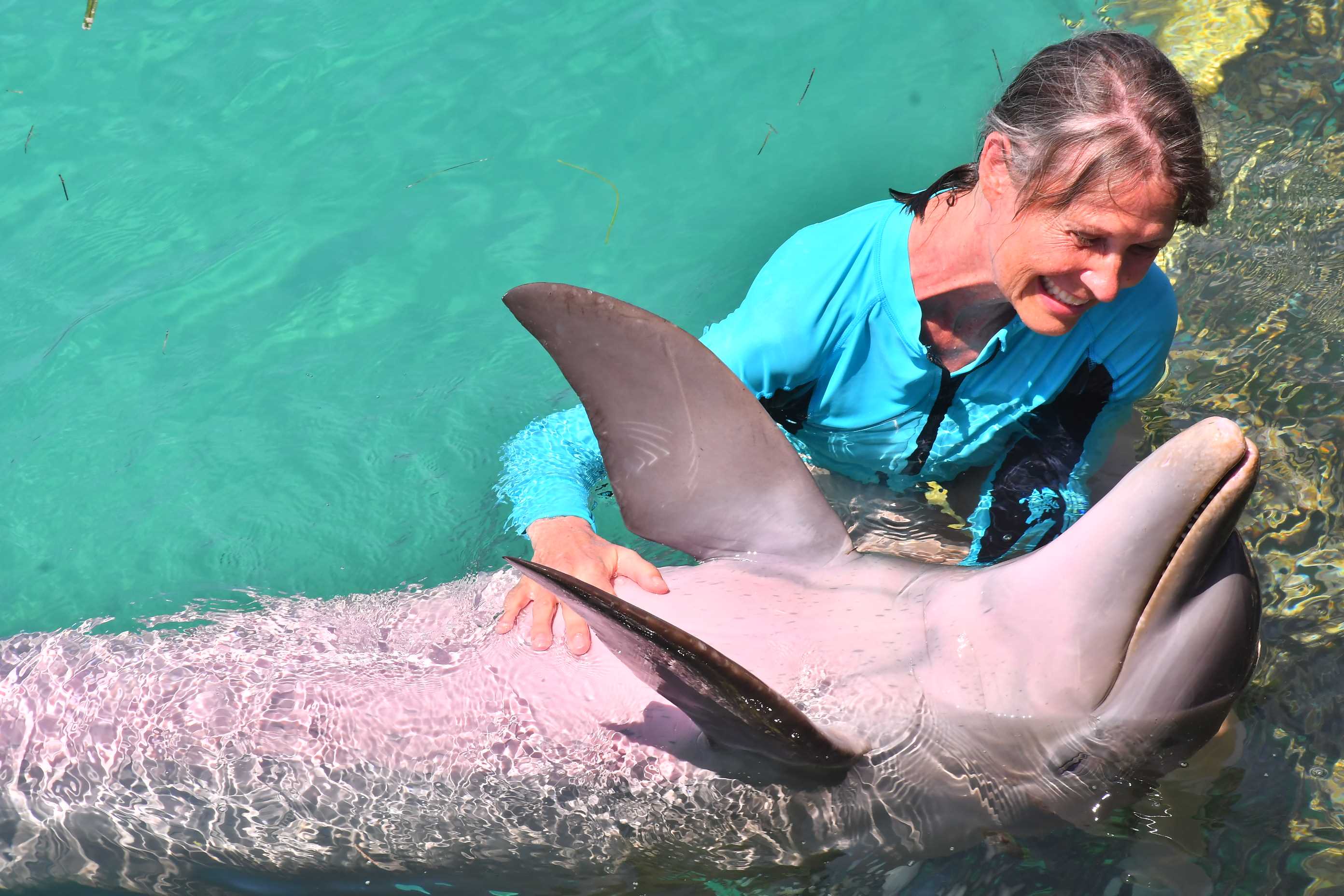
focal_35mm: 157
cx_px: 672
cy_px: 448
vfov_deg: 8.7
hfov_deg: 13.1
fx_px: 5861
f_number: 13
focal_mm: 105
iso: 200
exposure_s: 1/500
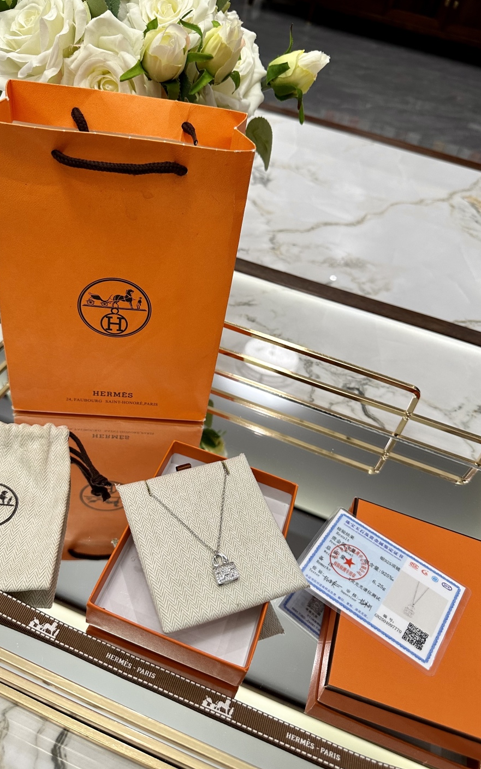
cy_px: 378
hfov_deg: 47.6
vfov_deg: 70.4
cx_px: 221
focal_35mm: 26
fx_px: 545
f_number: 1.78
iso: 160
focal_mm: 6.86
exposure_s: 1/100
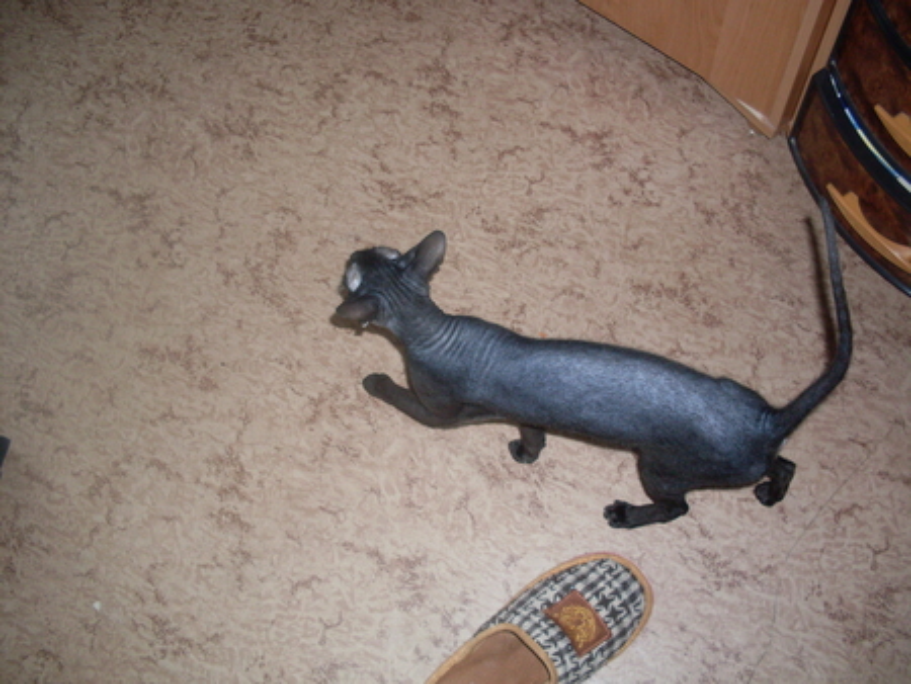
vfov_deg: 37.8
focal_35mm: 38
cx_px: 456
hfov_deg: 49.0
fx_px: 1001
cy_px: 342
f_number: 2.8
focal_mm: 6.3
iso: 100
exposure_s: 1/45
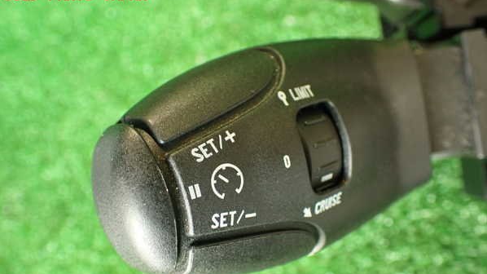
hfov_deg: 56.6
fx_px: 452
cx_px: 244
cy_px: 168
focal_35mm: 35
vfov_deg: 33.6
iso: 400
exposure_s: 1/30
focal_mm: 5.79
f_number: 2.4
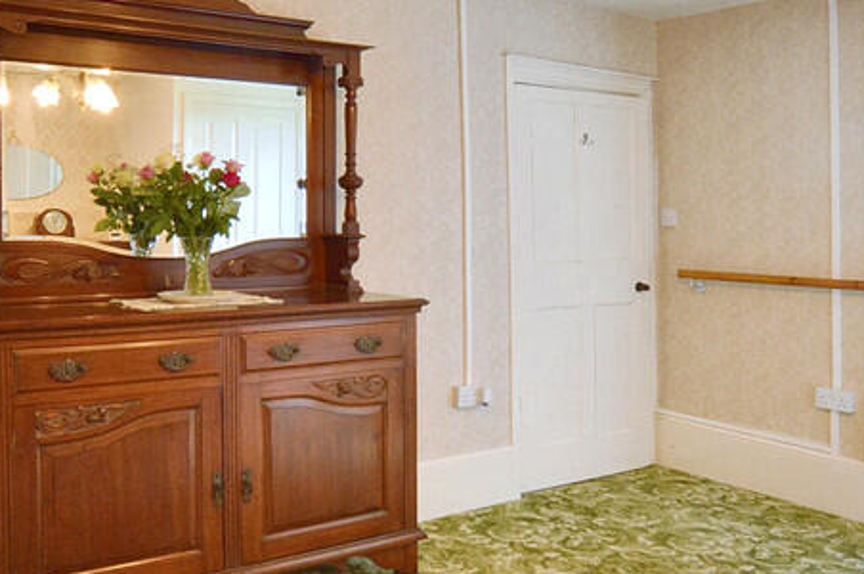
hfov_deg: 55.4
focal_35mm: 34
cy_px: 407
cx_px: 338
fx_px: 815
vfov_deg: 38.1
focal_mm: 10
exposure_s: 1/15
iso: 280
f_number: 8
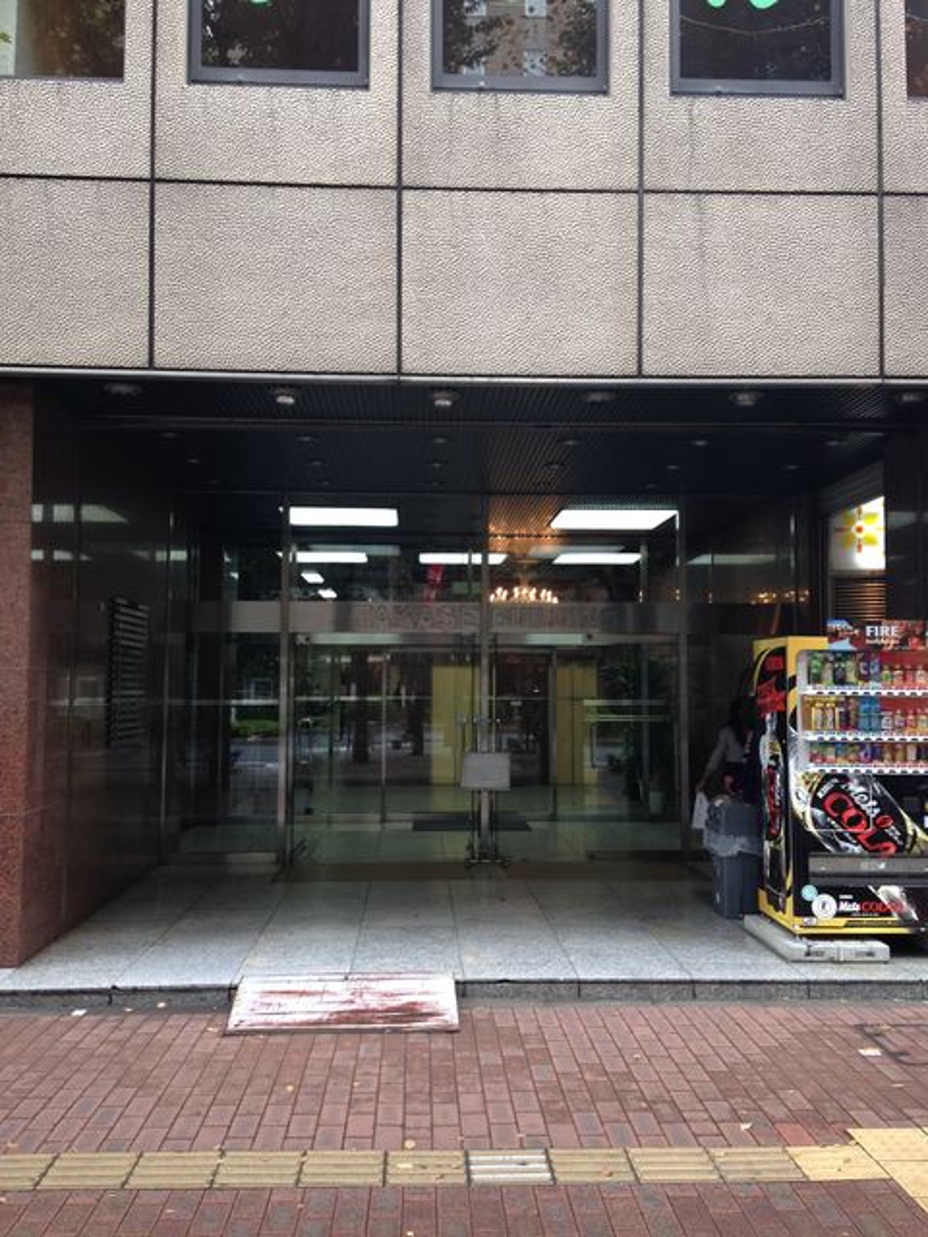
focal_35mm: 33
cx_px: 464
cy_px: 618
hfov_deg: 42.9
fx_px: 1180
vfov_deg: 55.4
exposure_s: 1/40
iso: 64
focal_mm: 4.12
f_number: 2.4
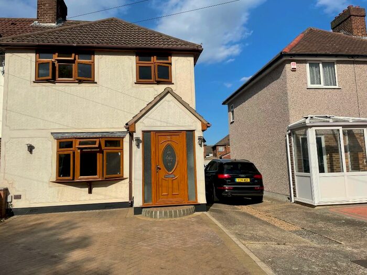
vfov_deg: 53.1
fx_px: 276
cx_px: 184
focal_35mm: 26
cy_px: 138
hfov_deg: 67.3
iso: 32
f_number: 1.6
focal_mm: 4.2
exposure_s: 1/6494
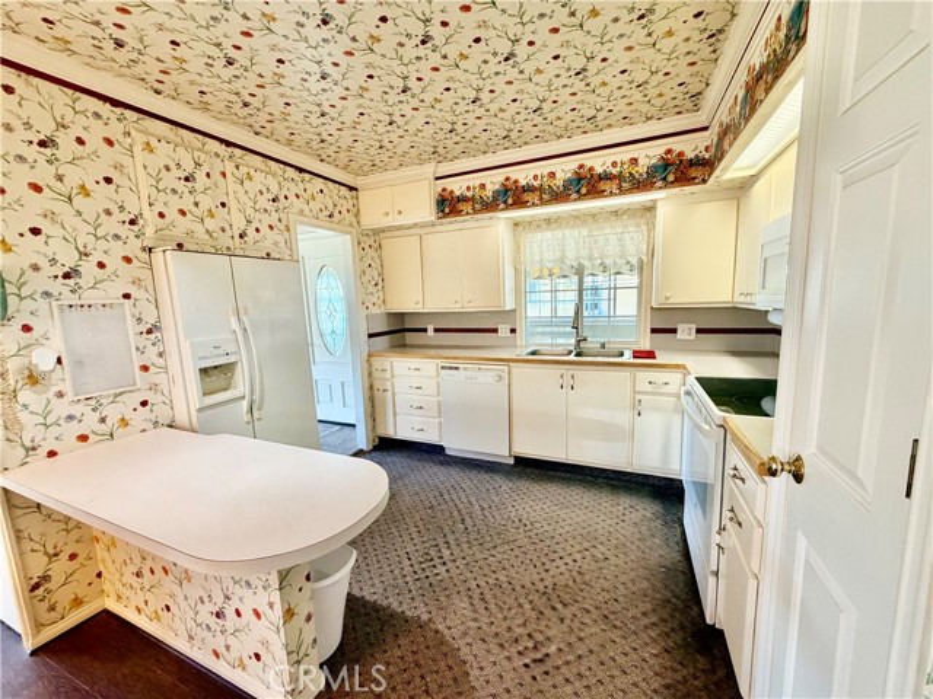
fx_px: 377
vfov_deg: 85.7
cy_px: 350
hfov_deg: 102.1
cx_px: 466
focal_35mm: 14
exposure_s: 1/60
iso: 250
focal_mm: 2.22
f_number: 2.2
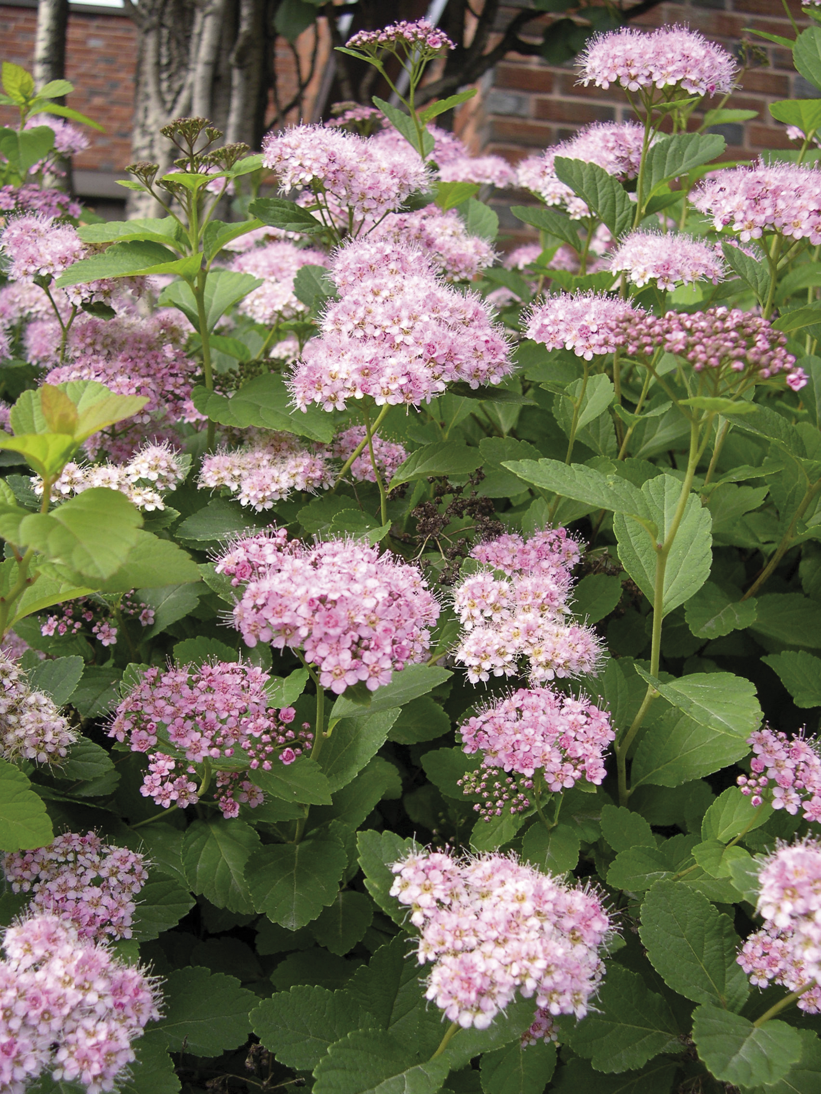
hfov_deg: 37.7
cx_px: 410
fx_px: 1202
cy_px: 547
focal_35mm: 38
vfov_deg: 49.0
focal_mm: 8
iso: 100
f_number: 2.8
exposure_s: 1/471
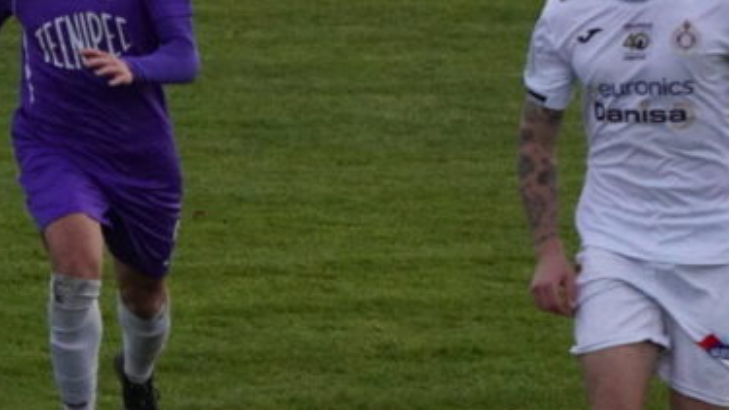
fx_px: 10942
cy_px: 273
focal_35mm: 566
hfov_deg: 3.8
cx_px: 317
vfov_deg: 2.1
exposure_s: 1/2500
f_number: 5.6
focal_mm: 132
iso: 6400
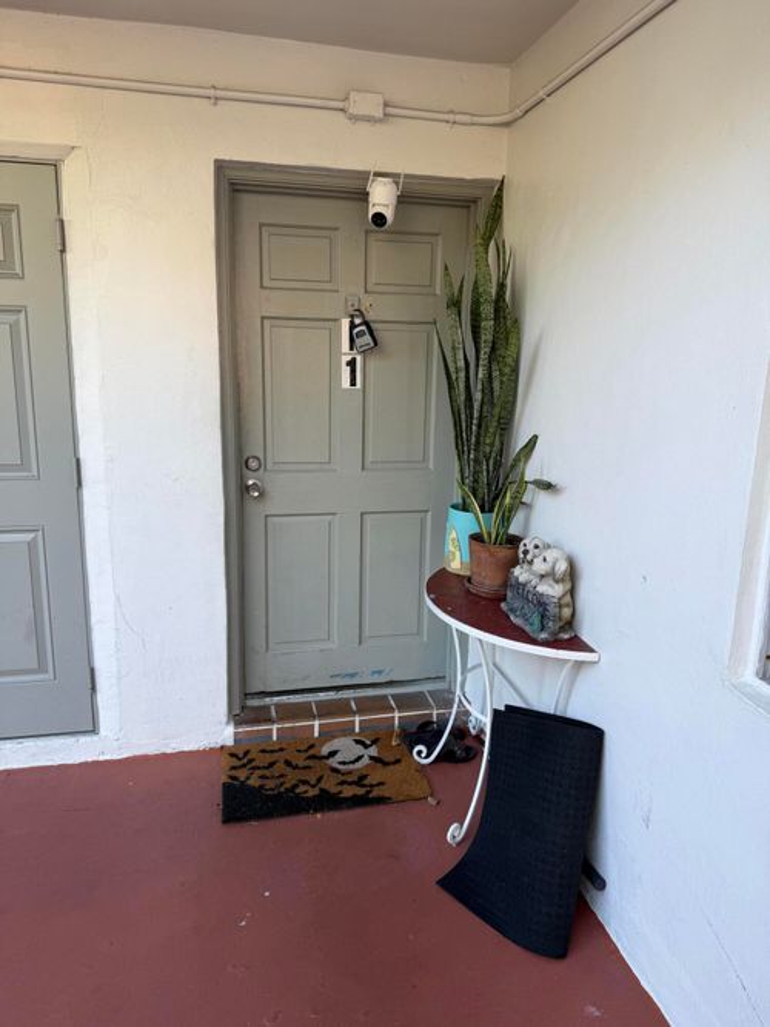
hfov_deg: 56.8
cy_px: 514
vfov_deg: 71.6
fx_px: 712
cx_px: 385
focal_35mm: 24
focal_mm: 6.76
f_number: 1.78
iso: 64
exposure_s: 1/121
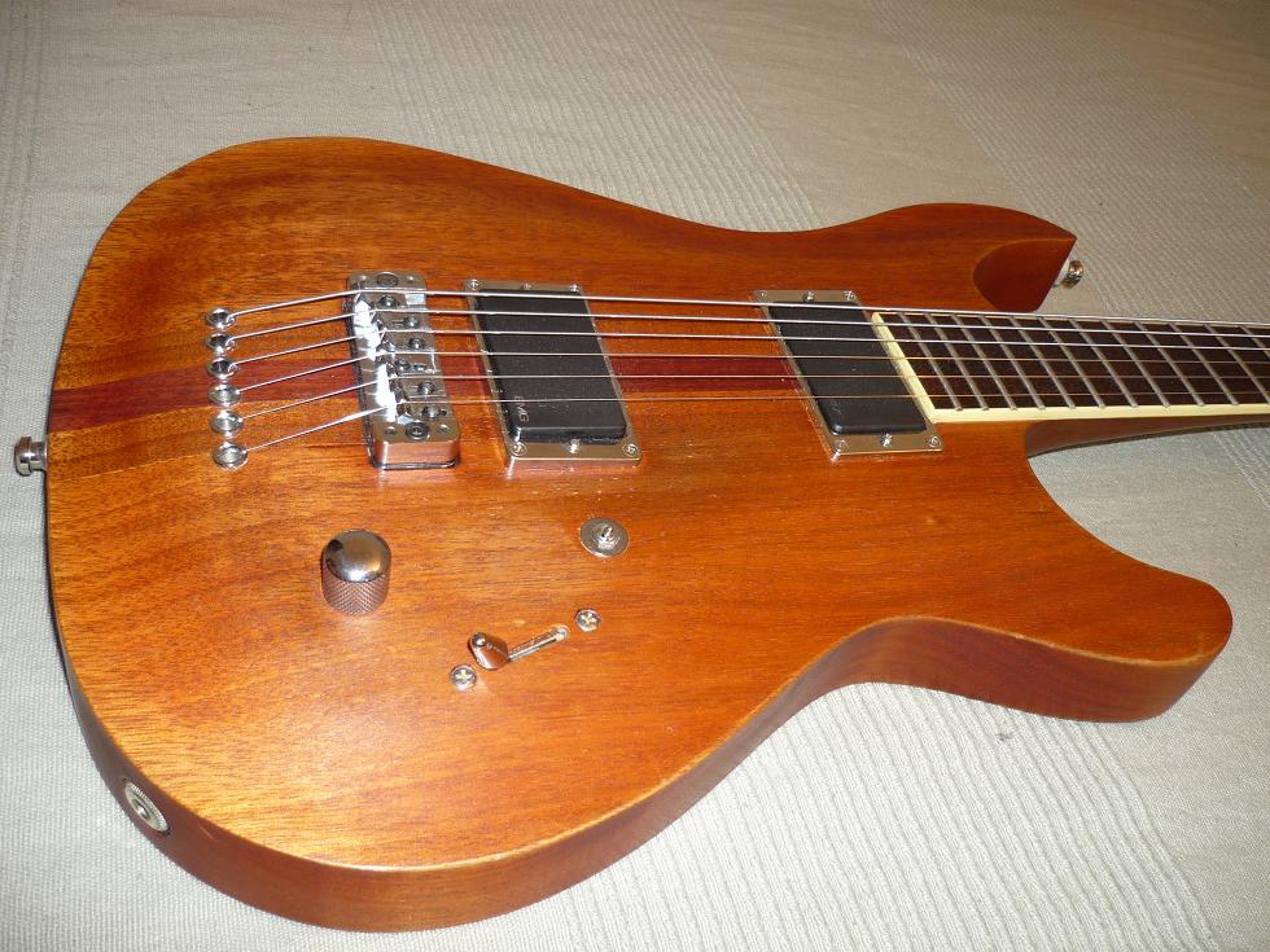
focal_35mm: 33
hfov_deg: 55.4
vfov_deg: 42.9
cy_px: 476
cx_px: 635
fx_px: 1211
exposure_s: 1/30
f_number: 2.8
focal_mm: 5.5
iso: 100
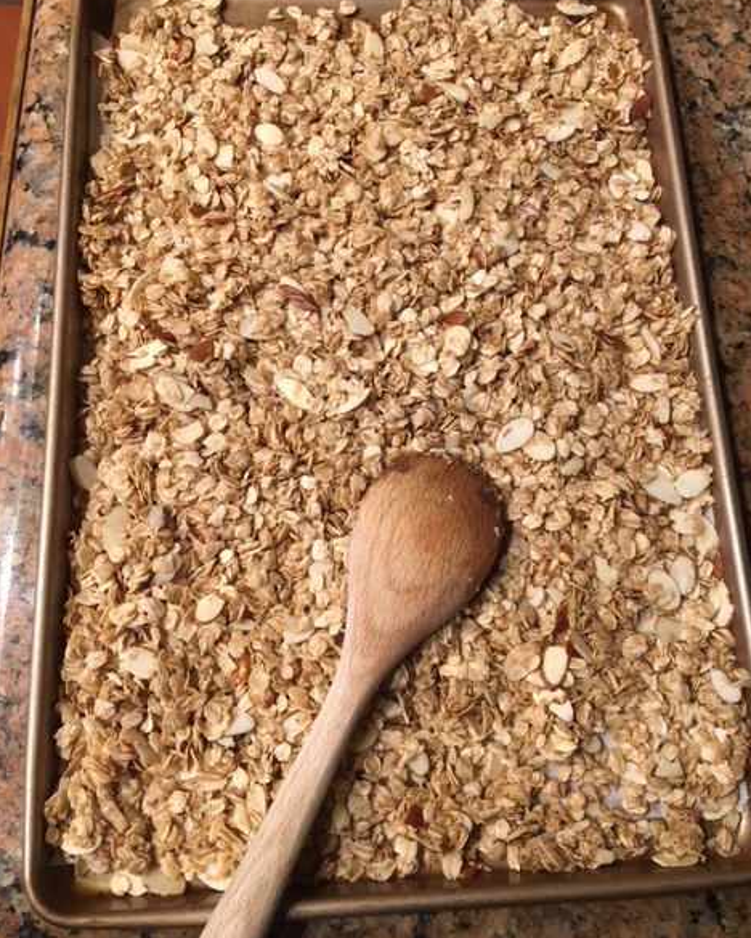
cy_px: 437
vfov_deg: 57.1
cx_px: 379
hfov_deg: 47.2
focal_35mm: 31
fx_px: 860
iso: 80
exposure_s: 1/30
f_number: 2.2
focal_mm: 4.15
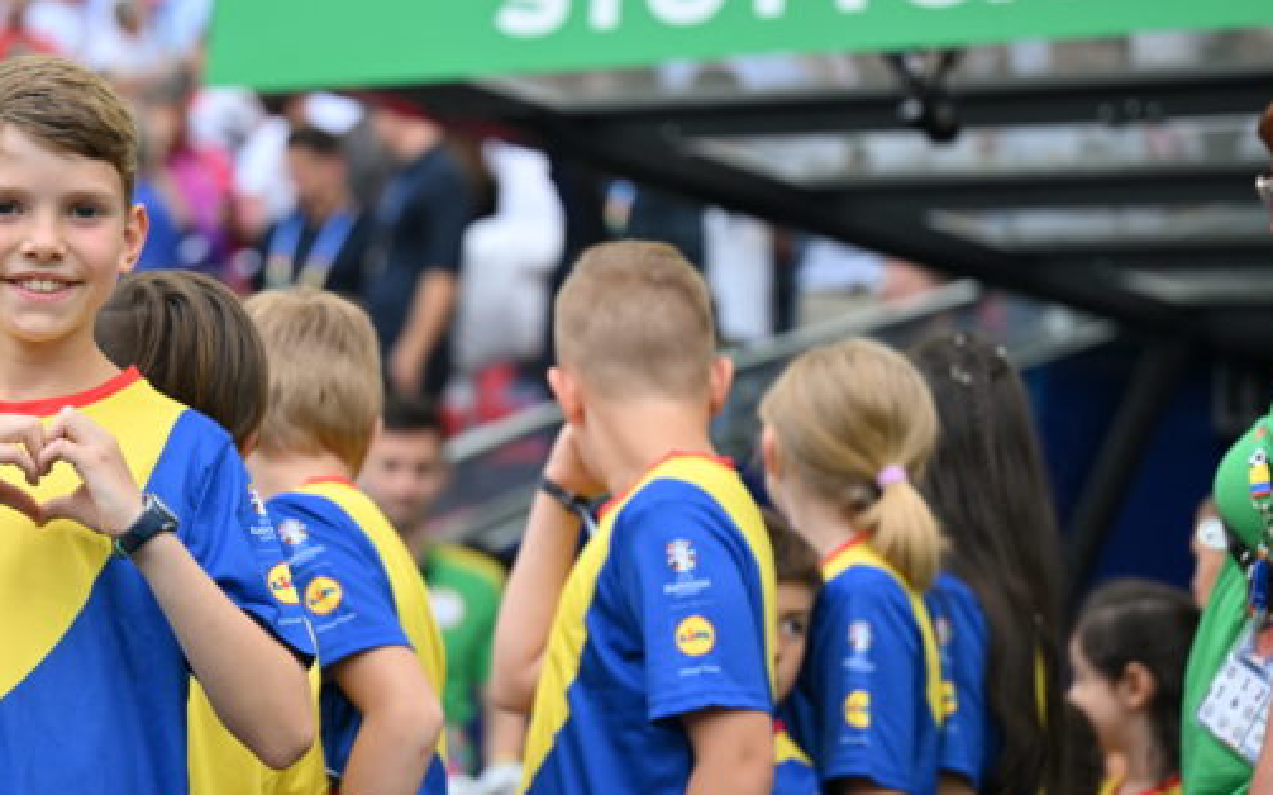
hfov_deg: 19.1
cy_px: 342
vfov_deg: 12.0
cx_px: 440
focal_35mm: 109
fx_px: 3780
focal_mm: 80
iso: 400
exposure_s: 1/1600
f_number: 2.8
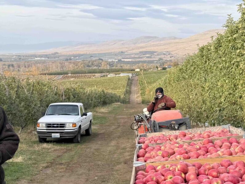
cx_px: 118
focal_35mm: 58
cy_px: 153
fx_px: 411
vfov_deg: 24.7
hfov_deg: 33.2
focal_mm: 6.76
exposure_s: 1/849
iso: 80
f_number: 1.78
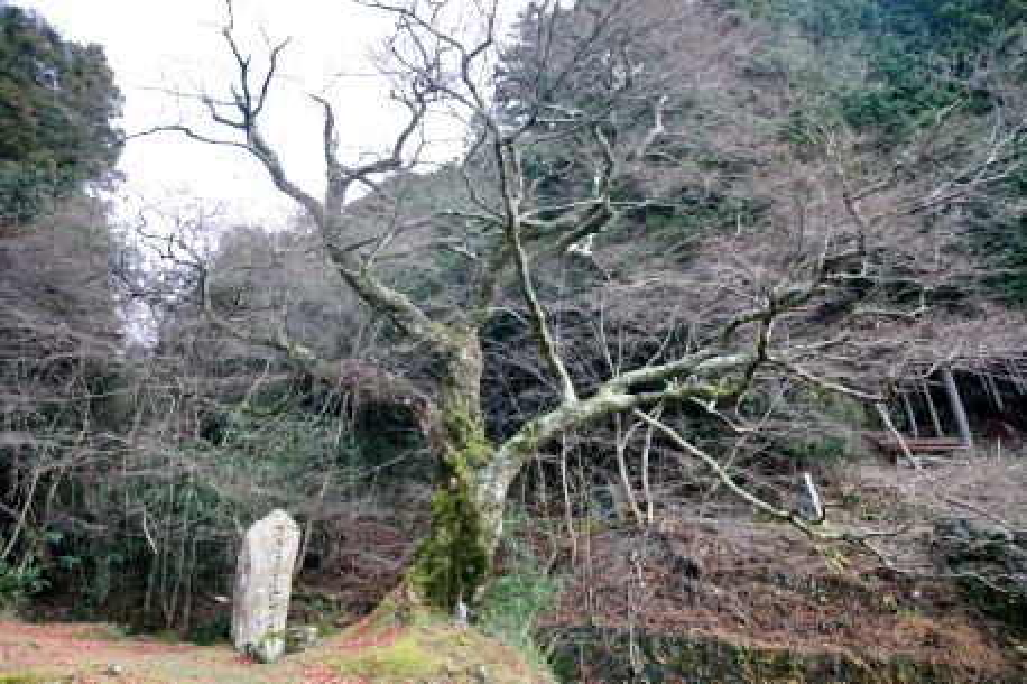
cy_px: 342
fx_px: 570
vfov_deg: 61.9
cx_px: 514
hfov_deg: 84.0
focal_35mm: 20
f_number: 7.1
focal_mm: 20
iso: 1250
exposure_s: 1/200
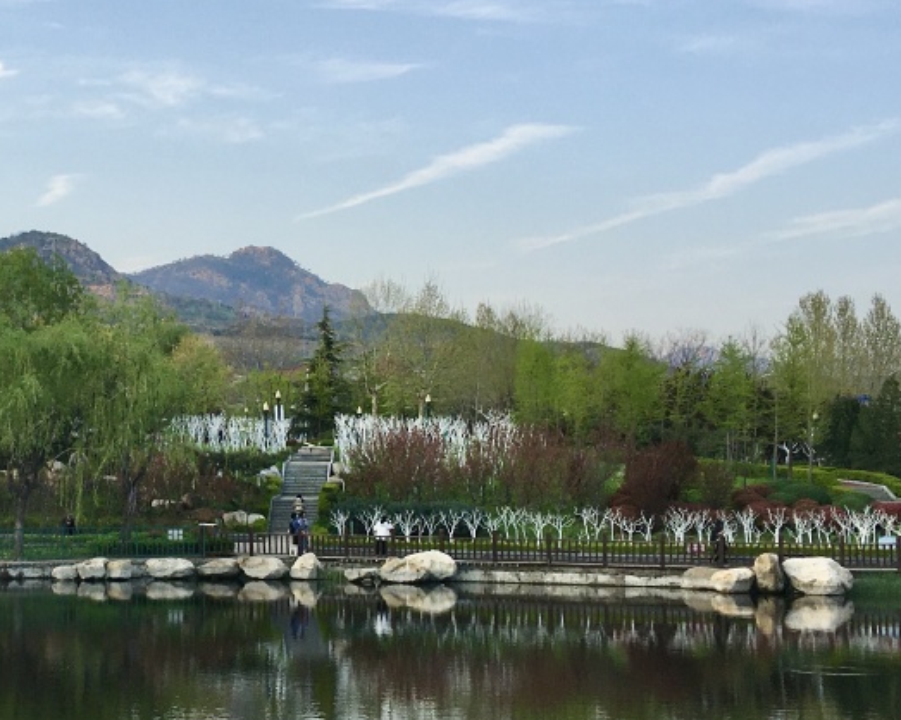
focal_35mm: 65
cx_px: 121
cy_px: 388
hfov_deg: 28.2
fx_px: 1733
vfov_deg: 23.5
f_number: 2.2
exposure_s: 1/527
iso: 25
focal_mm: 4.15
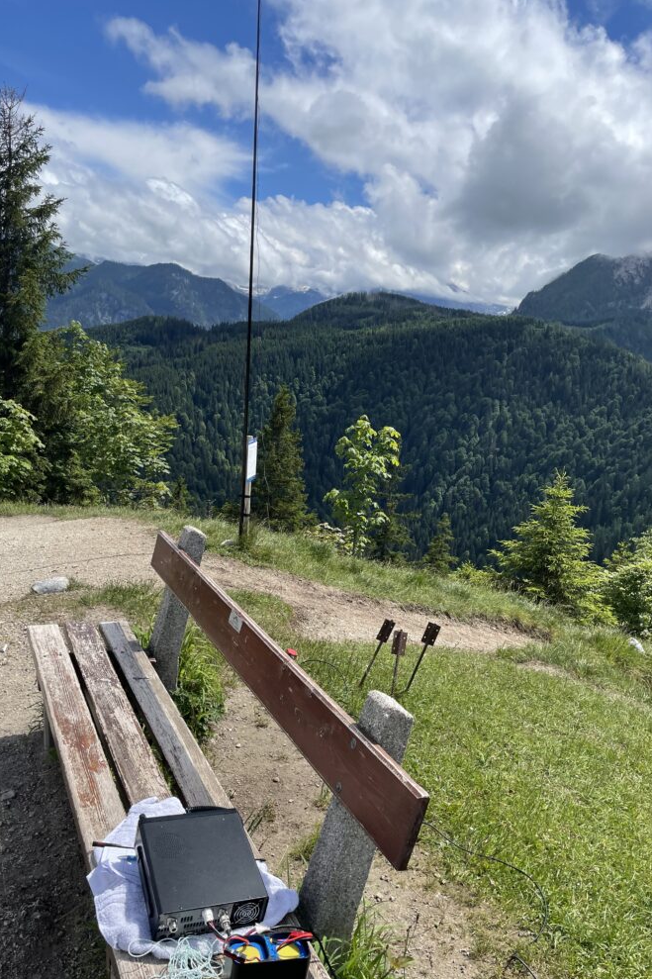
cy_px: 506
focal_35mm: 28
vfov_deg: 65.5
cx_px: 327
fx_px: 761
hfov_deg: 46.4
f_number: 1.6
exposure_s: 1/5291
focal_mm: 4.2
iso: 32
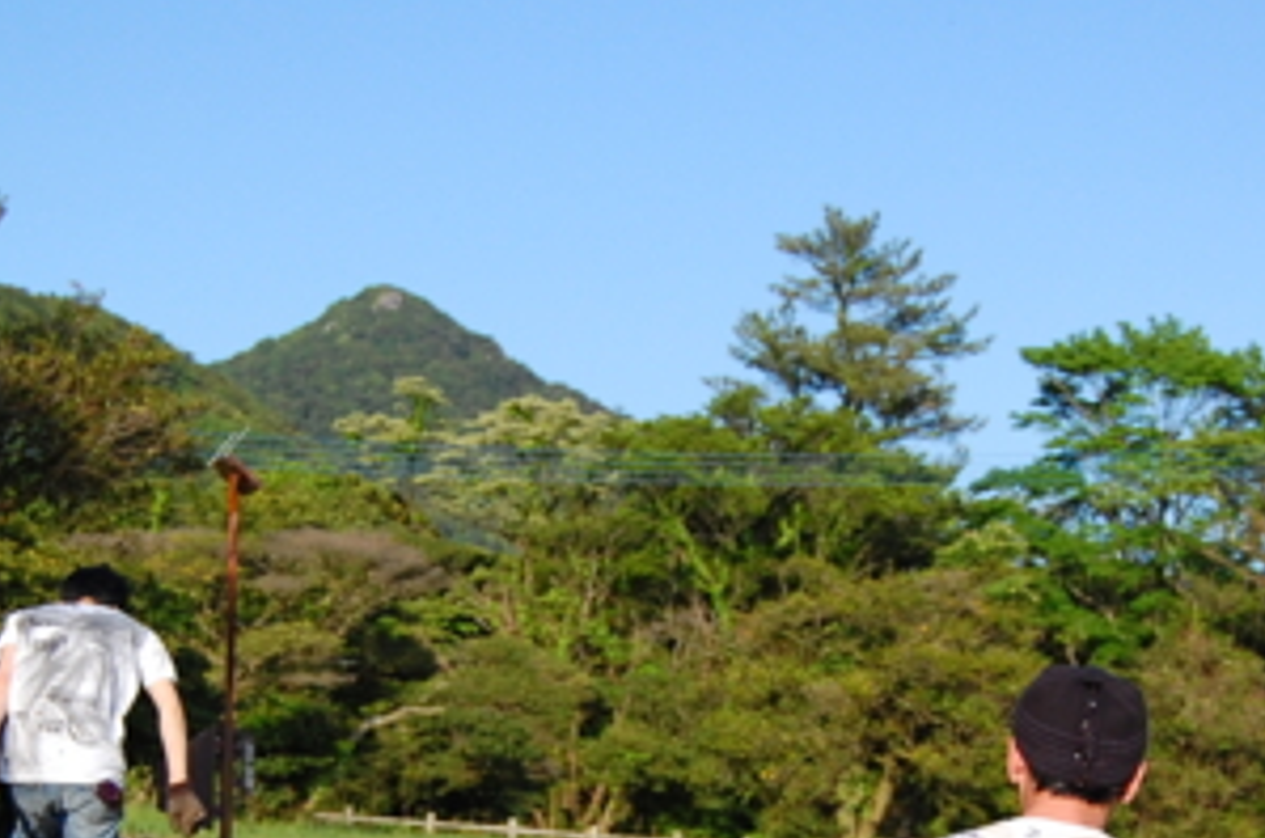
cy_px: 745
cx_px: 660
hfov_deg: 22.7
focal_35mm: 90
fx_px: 3156
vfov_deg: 15.0
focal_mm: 28
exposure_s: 1/2000
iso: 400
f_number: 4.5
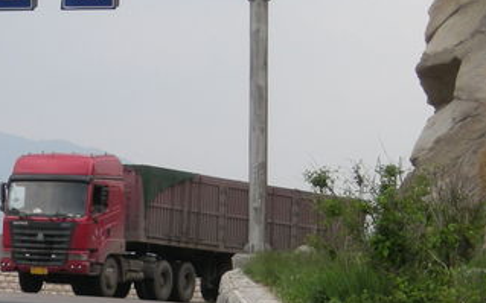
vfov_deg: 7.2
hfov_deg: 11.4
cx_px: -64
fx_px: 2396
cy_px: 169
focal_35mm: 181
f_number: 3.7
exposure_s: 1/204
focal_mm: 11
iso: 50
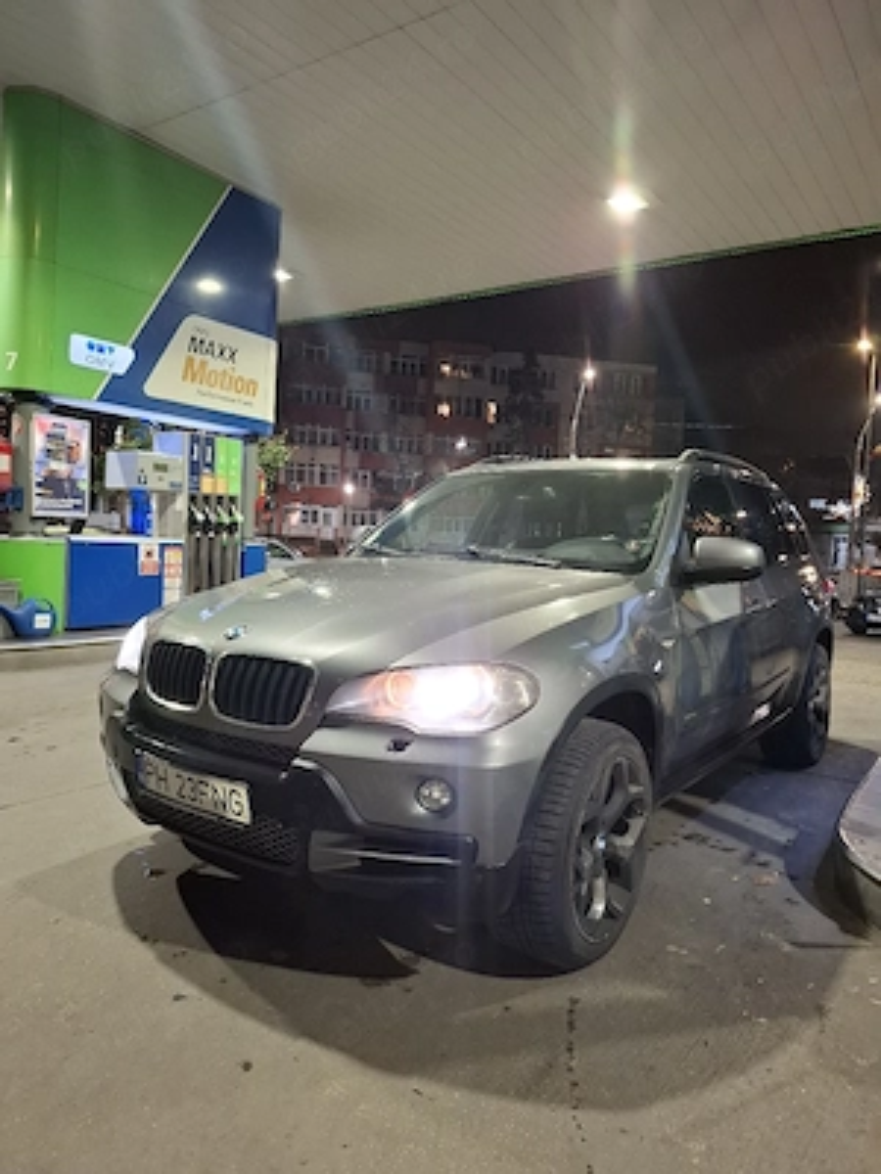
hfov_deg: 58.9
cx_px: 440
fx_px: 780
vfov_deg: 73.9
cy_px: 587
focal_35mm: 23
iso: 400
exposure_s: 1/33
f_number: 1.8
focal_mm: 5.54
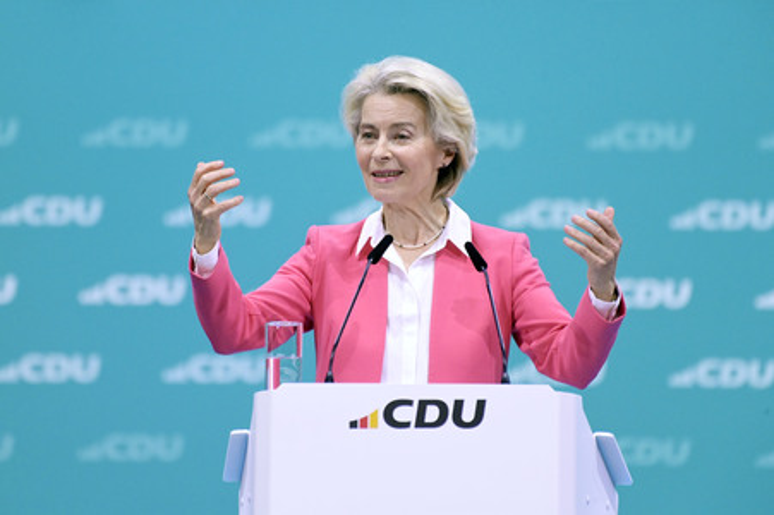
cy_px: 258
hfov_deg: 4.1
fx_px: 10742
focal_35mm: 500
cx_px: 387
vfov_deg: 2.7
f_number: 5.6
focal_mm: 500
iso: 8000
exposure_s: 1/400
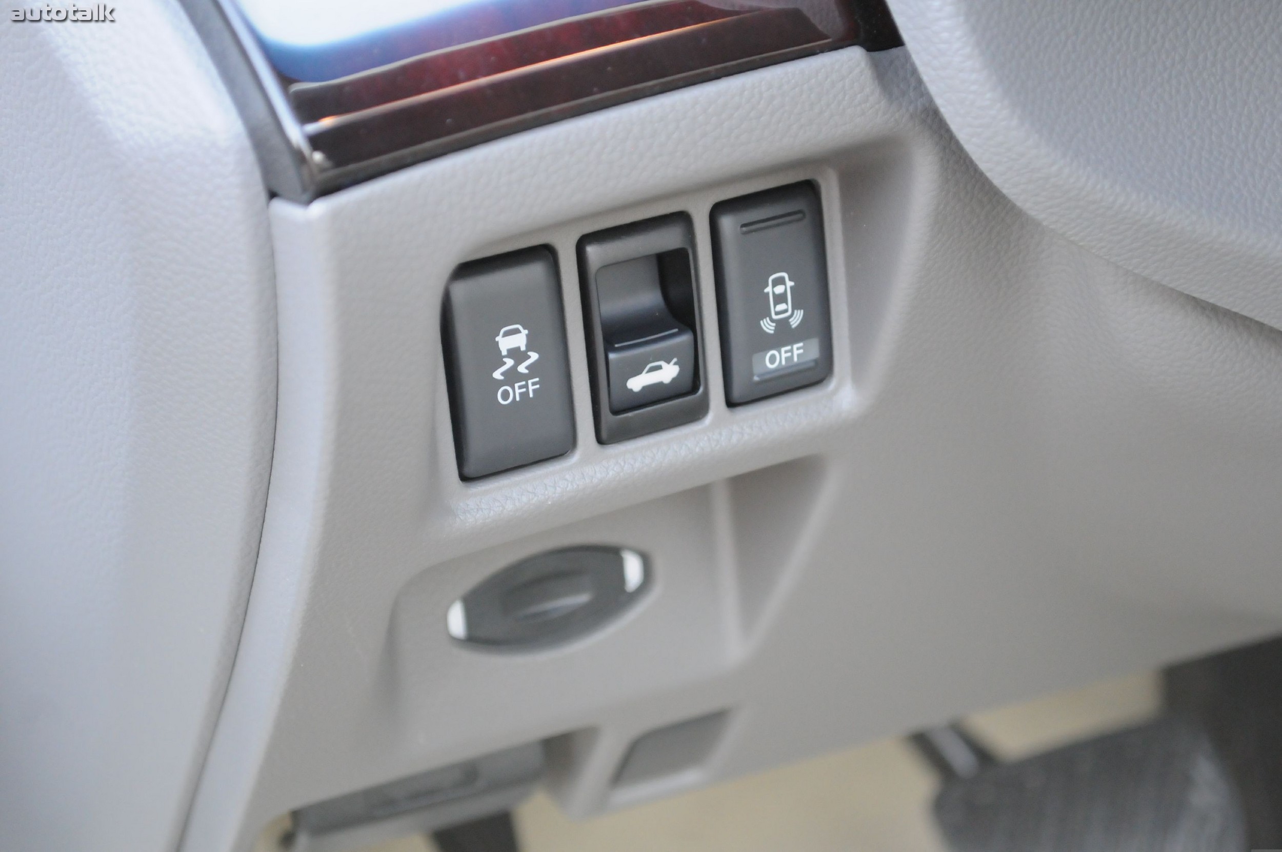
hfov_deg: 28.1
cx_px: 641
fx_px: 2561
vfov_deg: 18.9
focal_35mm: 72
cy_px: 426
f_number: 5.6
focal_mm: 48
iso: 2000
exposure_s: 1/50
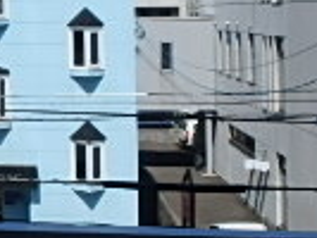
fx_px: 926
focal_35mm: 101
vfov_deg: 14.5
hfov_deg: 17.4
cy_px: 17
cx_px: -167
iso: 125
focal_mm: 3.7
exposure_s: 1/800
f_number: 6
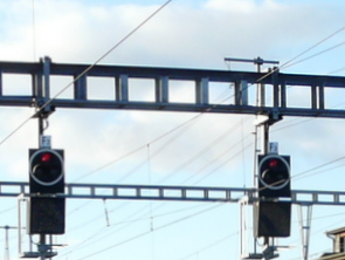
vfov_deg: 11.8
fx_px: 1217
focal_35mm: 122
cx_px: 153
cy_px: 344
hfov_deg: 16.1
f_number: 4.5
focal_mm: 5.9
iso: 100
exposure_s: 1/200
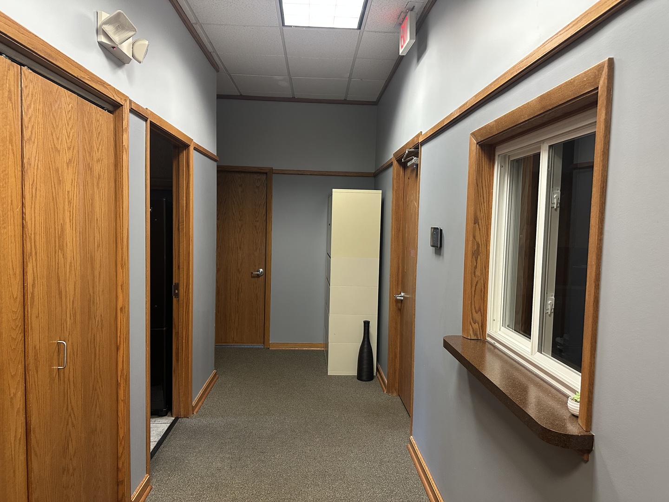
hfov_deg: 71.6
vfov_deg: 56.8
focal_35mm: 24
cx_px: 334
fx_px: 464
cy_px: 251
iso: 320
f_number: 1.78
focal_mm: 6.86
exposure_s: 1/60
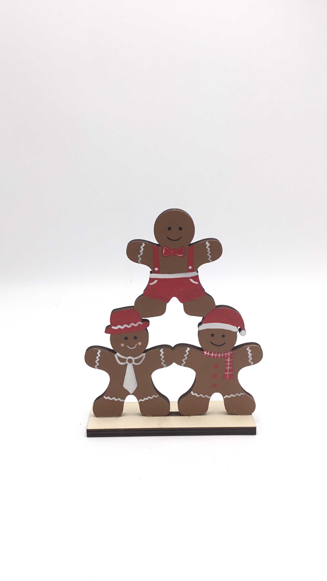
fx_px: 524
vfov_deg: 58.0
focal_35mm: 34
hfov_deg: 34.7
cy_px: 289
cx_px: 159
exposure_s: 1/140
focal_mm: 3.3
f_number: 2.4
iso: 25
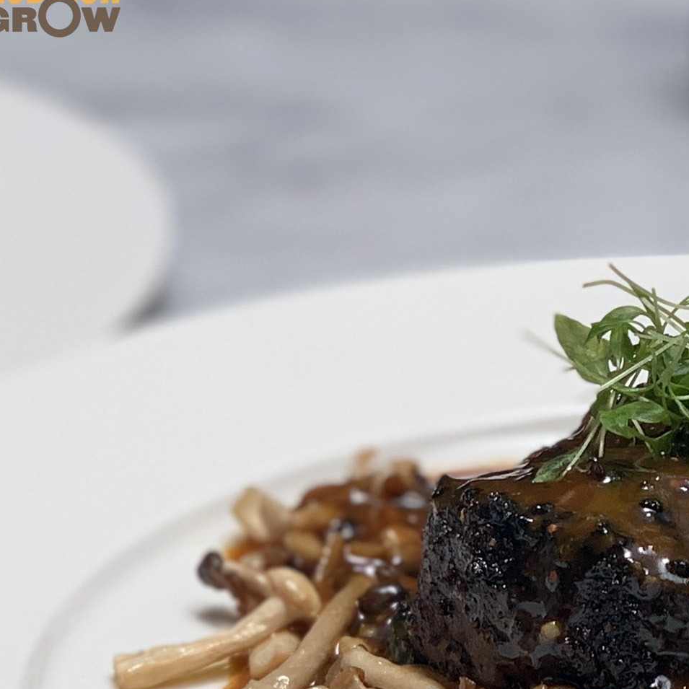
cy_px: 537
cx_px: 739
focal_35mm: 138
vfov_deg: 12.6
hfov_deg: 12.5
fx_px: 3108
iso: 20
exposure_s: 1/122
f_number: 2.4
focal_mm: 6
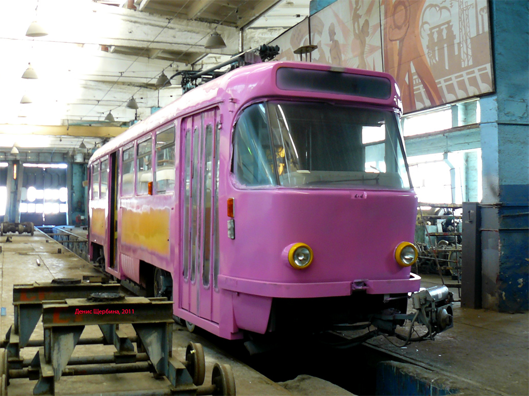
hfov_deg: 51.4
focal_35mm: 36
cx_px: 264
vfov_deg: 39.7
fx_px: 550
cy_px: 198
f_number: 2.8
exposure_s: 1/4
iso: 100
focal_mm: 6
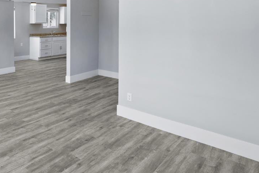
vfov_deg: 42.2
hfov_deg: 60.7
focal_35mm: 29
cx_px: 70
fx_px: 209
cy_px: 25
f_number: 4
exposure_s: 1/160
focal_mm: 14
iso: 160
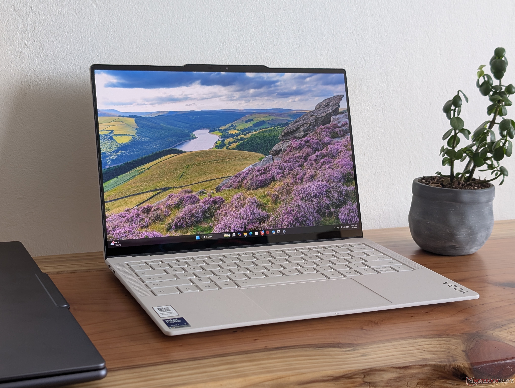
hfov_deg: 38.9
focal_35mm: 49
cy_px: 194
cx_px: 258
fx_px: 730
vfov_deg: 29.7
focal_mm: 6.9
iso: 101
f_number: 1.68
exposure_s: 1/117
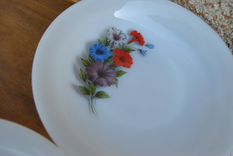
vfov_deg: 38.5
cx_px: 116
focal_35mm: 34
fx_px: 224
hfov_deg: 55.0
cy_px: 78
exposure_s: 1/125
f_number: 5.6
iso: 110
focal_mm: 23
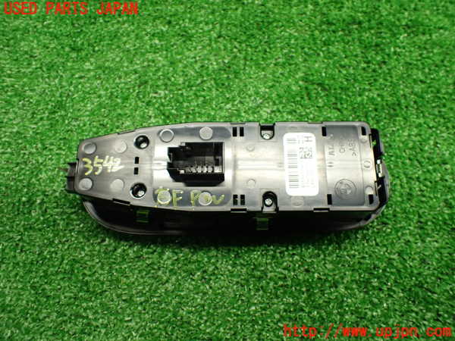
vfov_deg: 46.8
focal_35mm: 30
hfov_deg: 60.0
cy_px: 170
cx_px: 228
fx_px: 394
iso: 640
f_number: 2.3
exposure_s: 1/125
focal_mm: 5.4
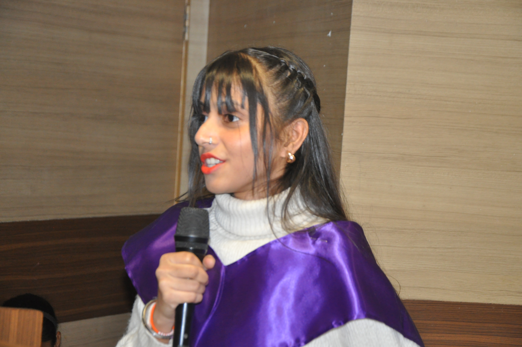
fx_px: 1434
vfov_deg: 13.8
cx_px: 261
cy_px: 174
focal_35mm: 99
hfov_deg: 20.6
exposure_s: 1/125
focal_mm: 66
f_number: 5.6
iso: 1000
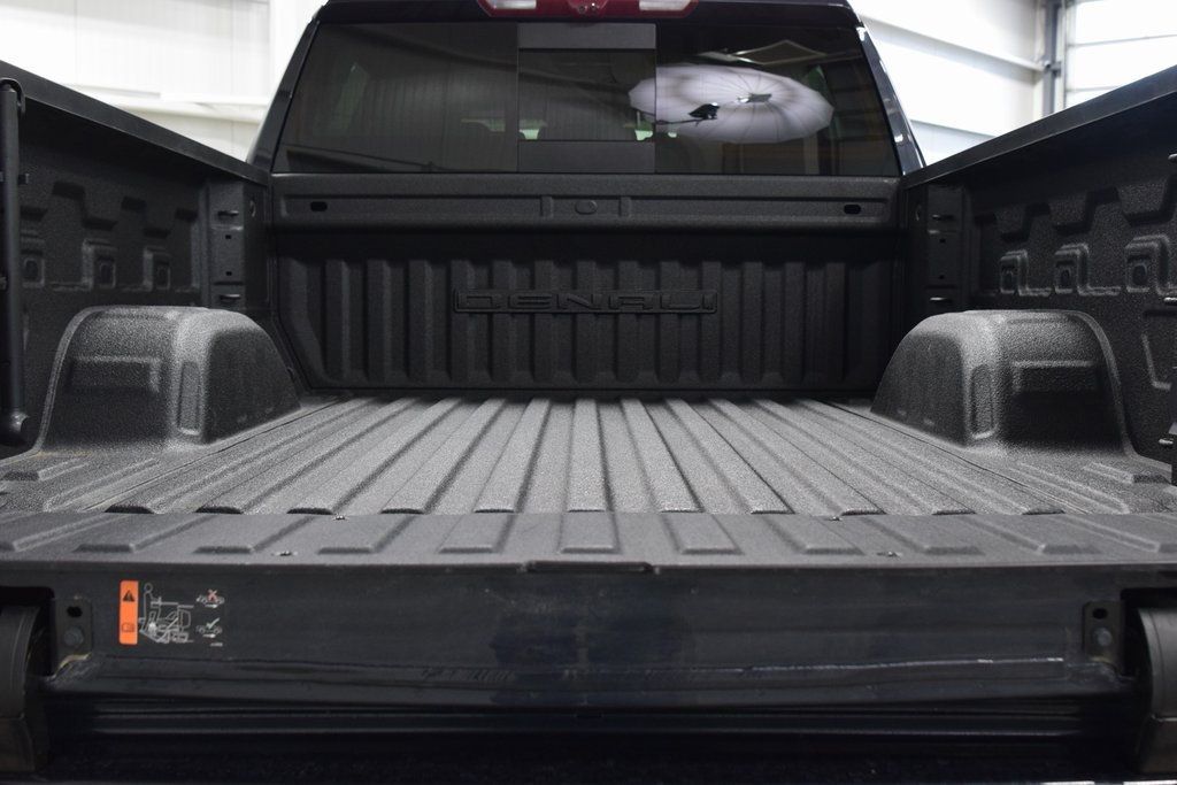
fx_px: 1177
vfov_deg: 36.9
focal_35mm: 36
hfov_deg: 53.1
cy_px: 392
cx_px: 588
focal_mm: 24
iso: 1600
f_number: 4.5
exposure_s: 1/60
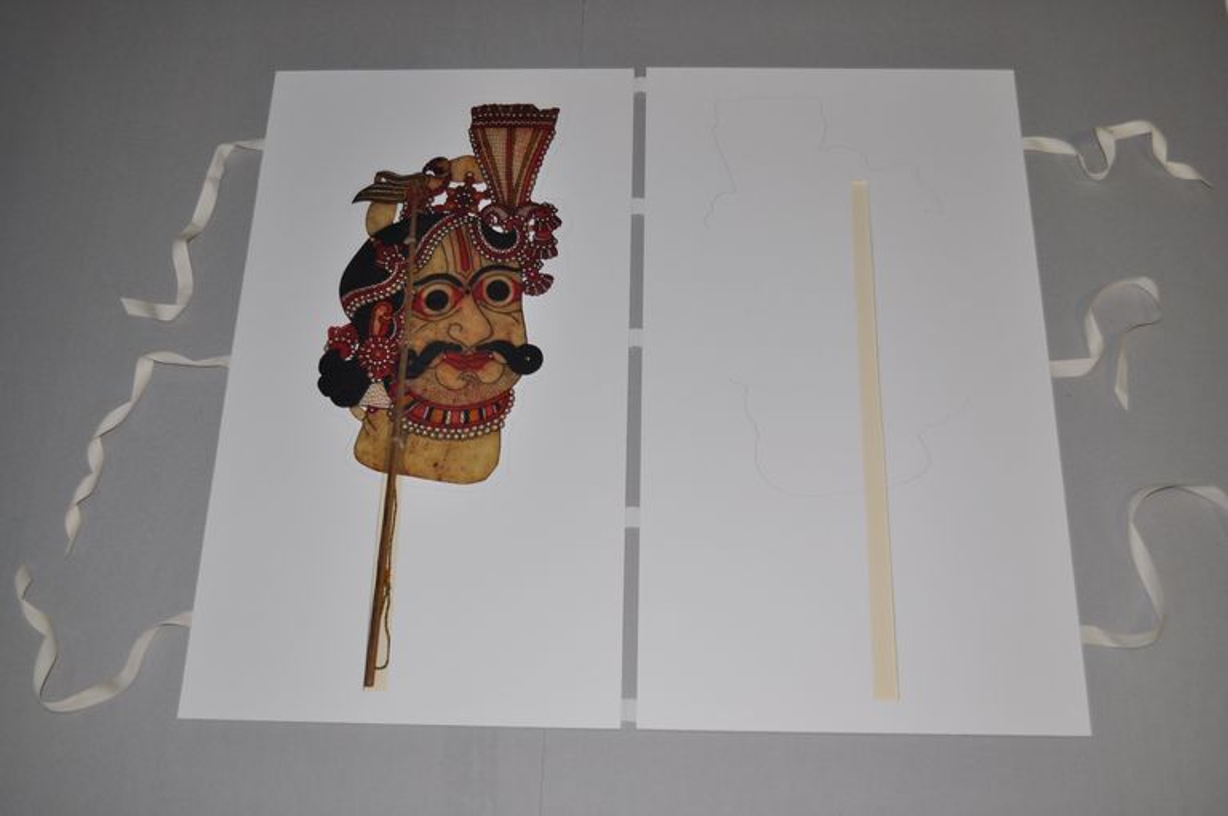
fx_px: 1226
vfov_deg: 36.8
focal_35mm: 36
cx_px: 614
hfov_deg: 53.2
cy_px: 408
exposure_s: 1/125
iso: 200
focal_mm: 24
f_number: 4
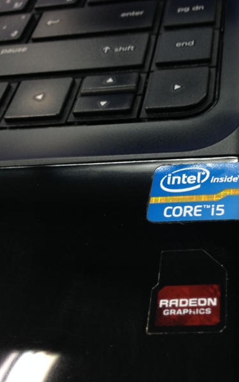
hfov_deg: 26.7
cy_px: 191
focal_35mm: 47
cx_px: 205
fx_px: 490
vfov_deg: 42.6
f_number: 2.4
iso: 80
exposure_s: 1/20
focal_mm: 4.12
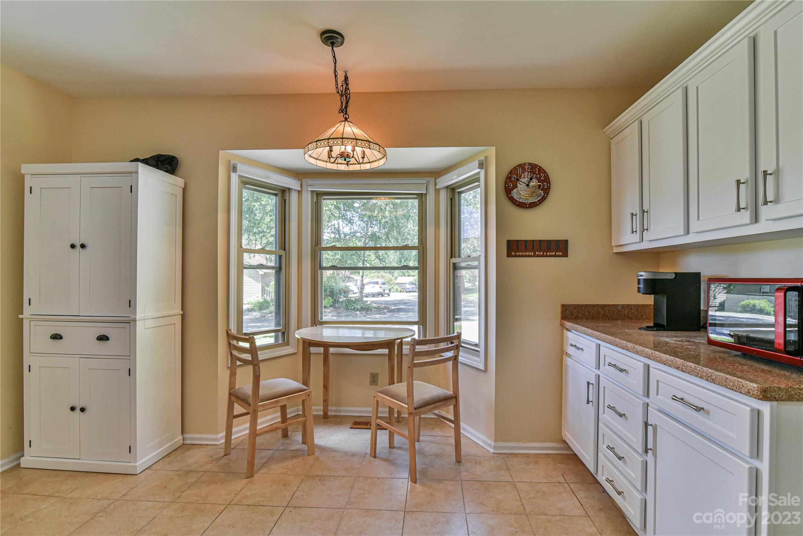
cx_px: 402
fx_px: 357
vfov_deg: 73.8
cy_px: 268
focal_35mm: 16
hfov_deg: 96.7
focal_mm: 16
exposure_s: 1/200
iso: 1600
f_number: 7.1
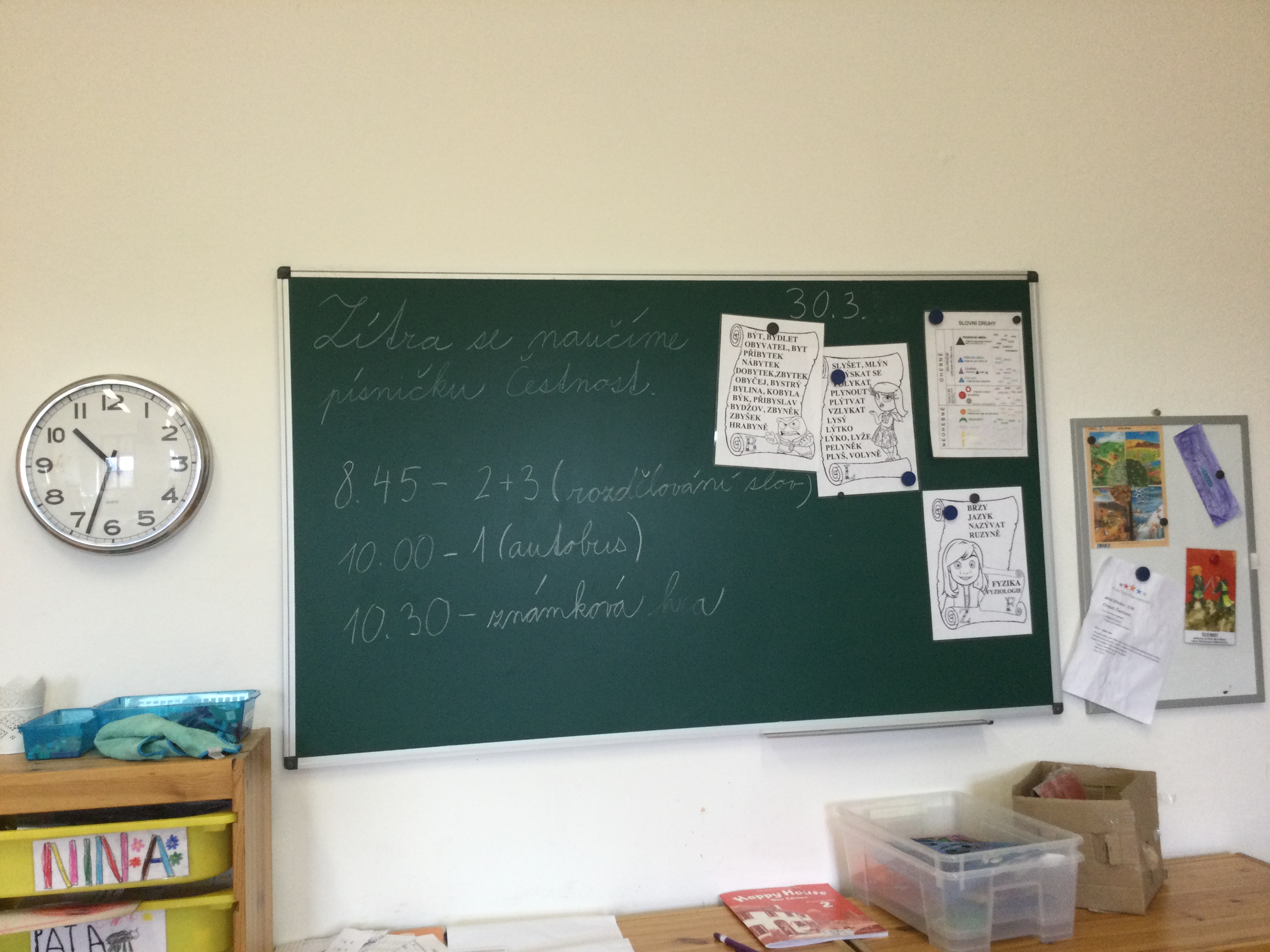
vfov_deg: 45.4
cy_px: 476
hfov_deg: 58.4
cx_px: 635
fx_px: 1137
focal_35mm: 31
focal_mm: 3.3
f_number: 2.4
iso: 40
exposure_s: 1/33
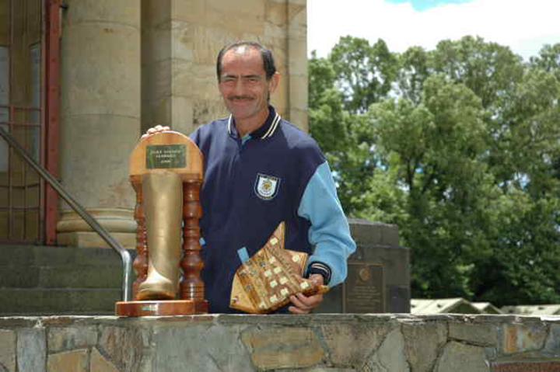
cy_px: 186
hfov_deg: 24.6
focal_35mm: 82
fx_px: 1282
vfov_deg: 16.5
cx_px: 280
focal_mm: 55
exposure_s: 1/500
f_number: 5
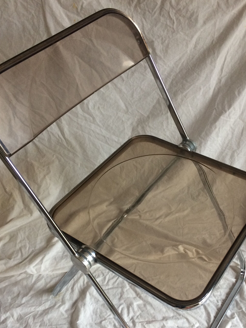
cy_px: 197
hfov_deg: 38.7
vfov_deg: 49.8
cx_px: 131
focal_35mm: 37
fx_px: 351
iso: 160
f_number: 2.2
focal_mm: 4.15
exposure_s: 1/33
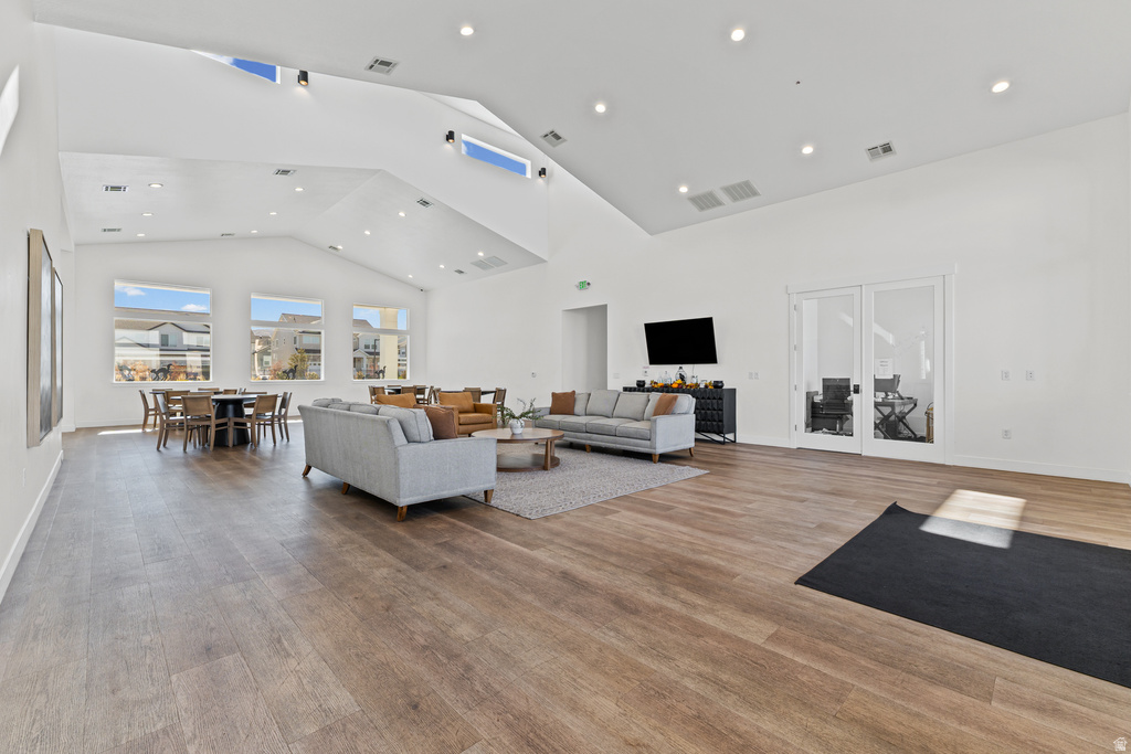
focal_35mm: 15
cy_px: 377
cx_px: 566
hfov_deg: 100.4
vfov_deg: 77.3
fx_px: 471
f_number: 8
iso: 250
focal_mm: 10
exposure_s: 1/15
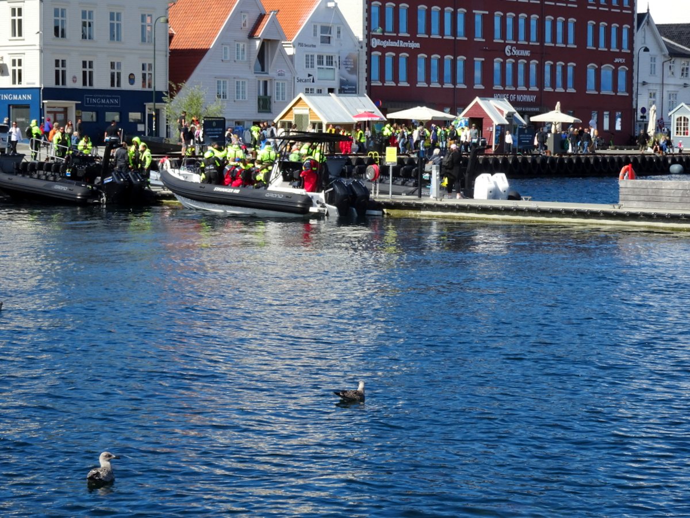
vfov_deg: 15.9
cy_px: 259
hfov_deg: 21.1
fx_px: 1854
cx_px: 345
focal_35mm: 93
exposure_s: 1/400
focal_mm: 15.92
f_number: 5
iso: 80
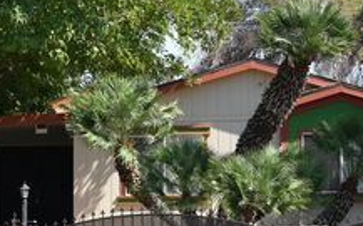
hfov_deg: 15.6
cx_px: 264
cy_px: 44
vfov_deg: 9.7
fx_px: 1324
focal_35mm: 134
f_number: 9
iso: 200
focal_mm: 38
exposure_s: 1/320
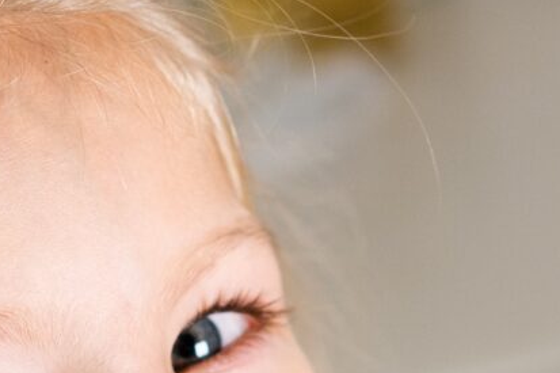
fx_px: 5302
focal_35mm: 341
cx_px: 964
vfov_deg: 4.0
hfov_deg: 5.9
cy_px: 905
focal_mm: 55
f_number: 2.5
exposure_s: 1/250
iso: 400
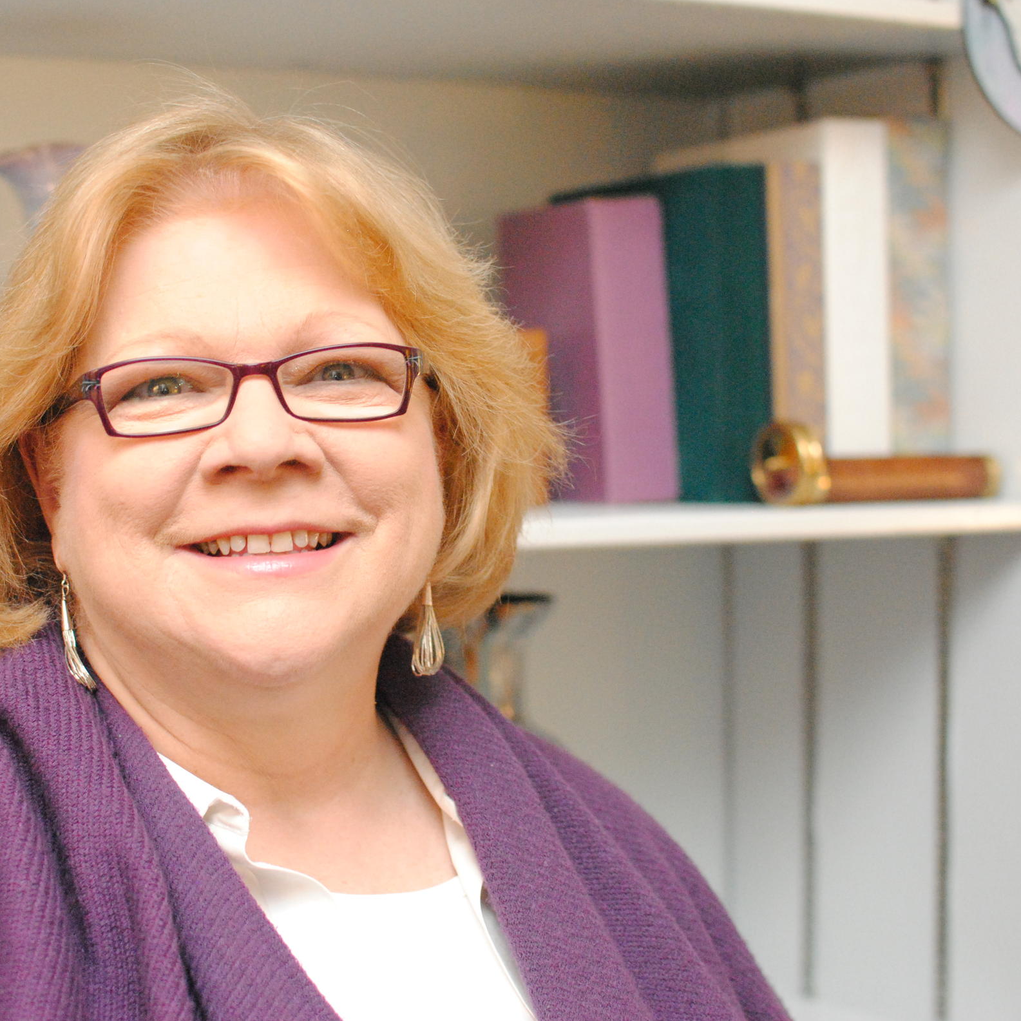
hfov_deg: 25.3
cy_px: 505
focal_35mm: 68
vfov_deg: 25.5
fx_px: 2257
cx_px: 330
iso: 1600
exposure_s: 1/60
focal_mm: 35
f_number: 2.8
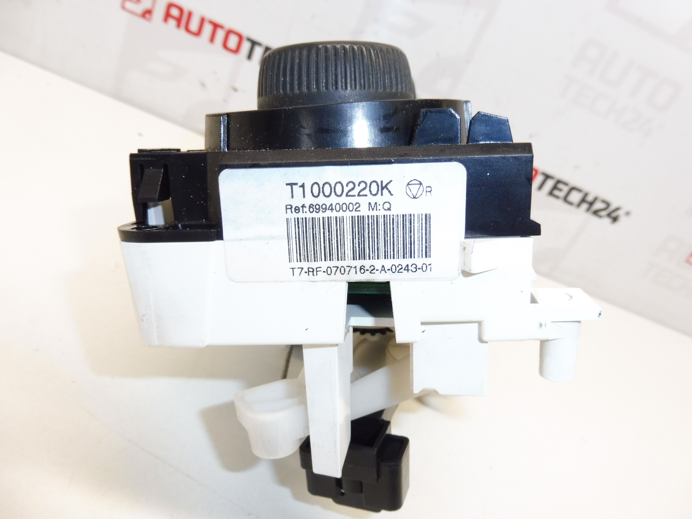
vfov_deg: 56.8
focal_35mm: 24
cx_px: 346
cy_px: 260
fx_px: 480
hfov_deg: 71.6
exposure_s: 1/60
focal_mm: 4.3
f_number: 4
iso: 200
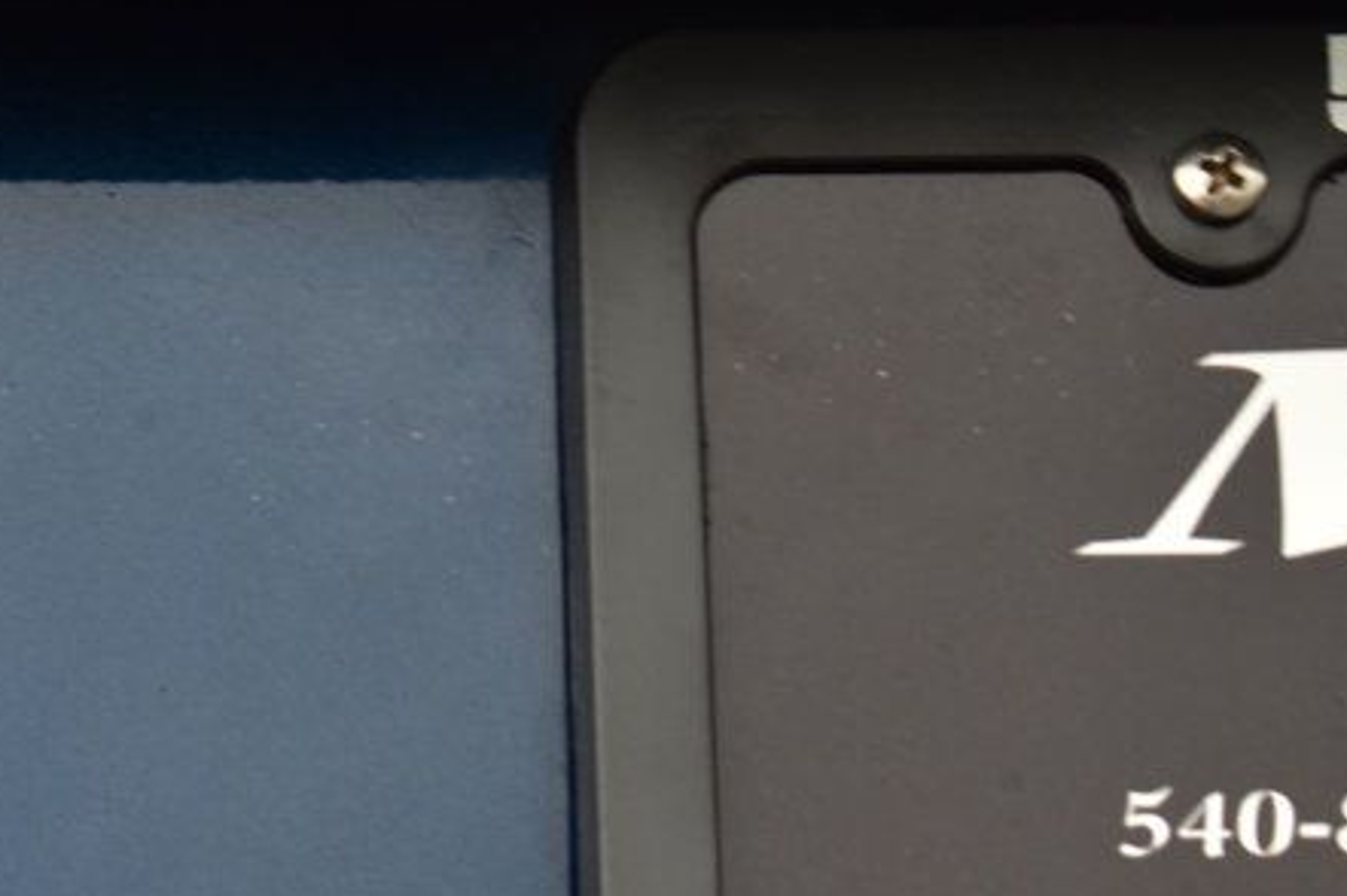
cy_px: 244
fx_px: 7147
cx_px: -192
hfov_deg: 10.6
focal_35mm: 191
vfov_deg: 7.2
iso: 400
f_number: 6.3
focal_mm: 55
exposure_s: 1/20
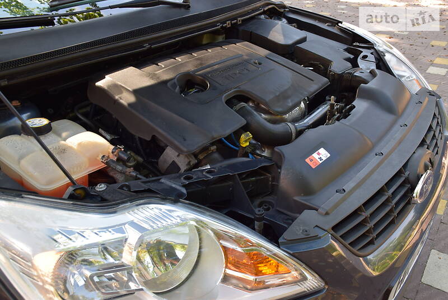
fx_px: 411
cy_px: 150
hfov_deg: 57.2
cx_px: 224
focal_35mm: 33
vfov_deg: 40.0
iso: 400
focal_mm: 22
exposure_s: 1/50
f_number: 8
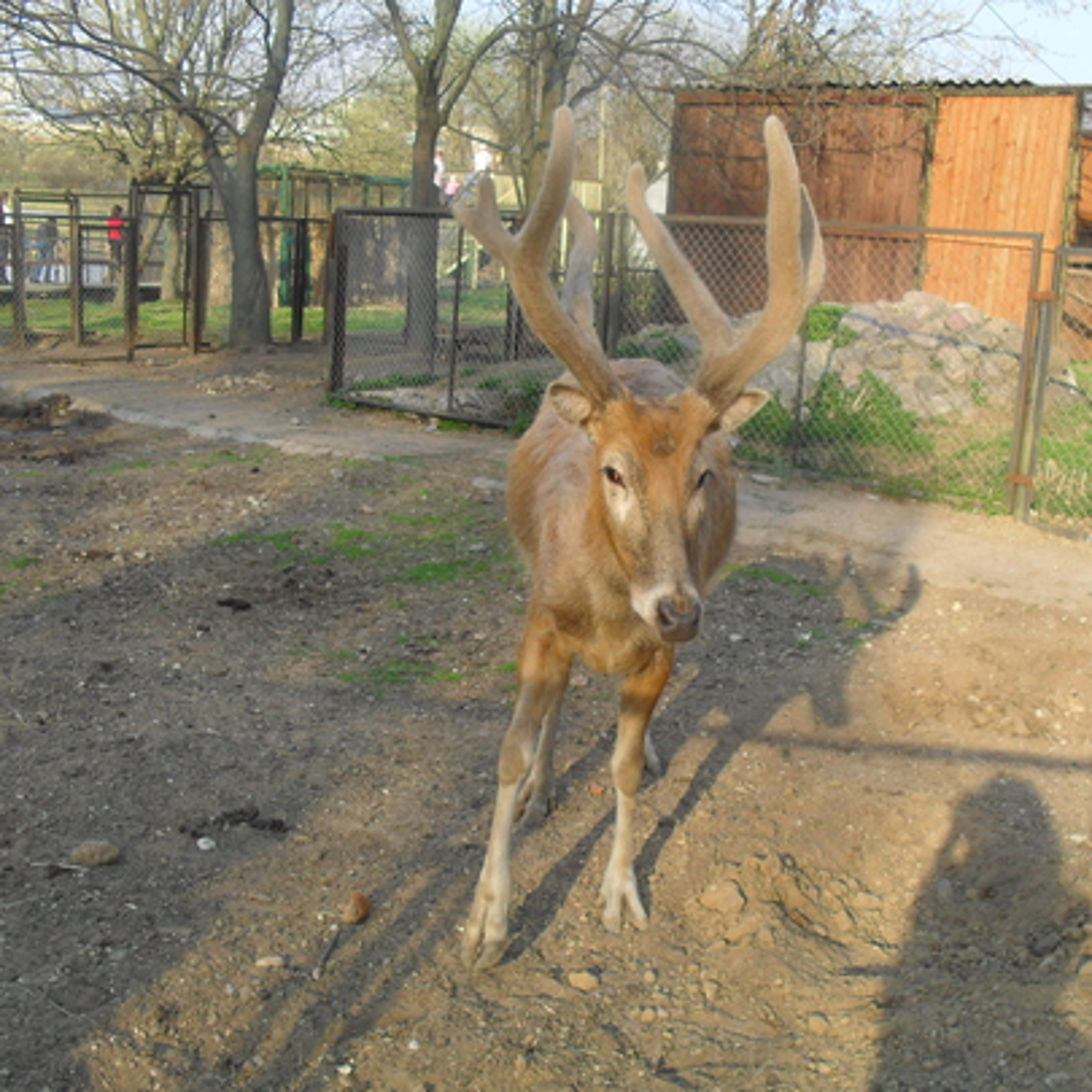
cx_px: 655
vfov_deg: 40.0
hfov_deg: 39.9
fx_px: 1499
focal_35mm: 42
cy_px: 538
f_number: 3.2
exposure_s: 1/350
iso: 100
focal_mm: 6.3
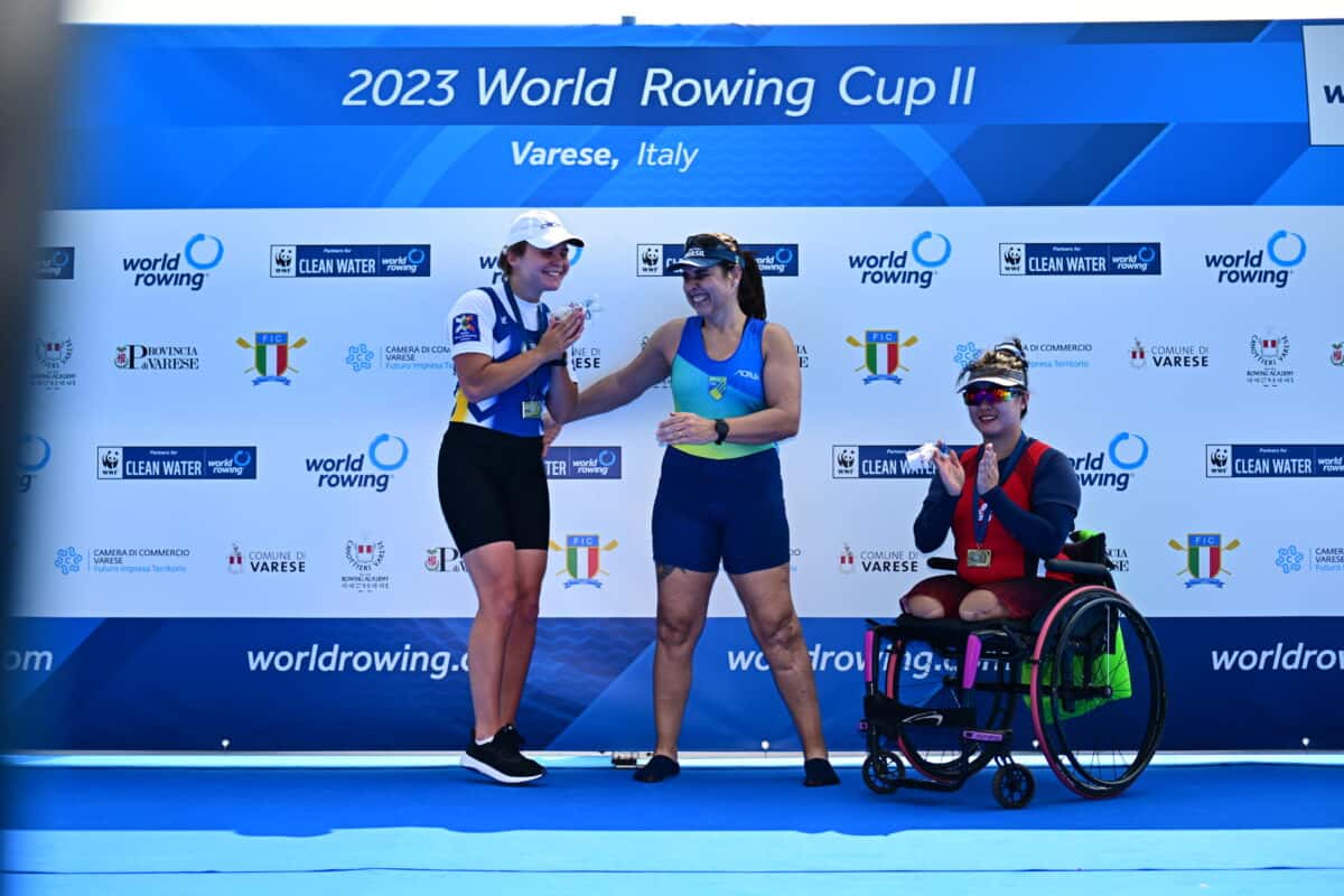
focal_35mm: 55
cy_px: 448
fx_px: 2053
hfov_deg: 36.2
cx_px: 672
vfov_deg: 24.6
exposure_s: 1/640
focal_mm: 55
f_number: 2.8
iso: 64
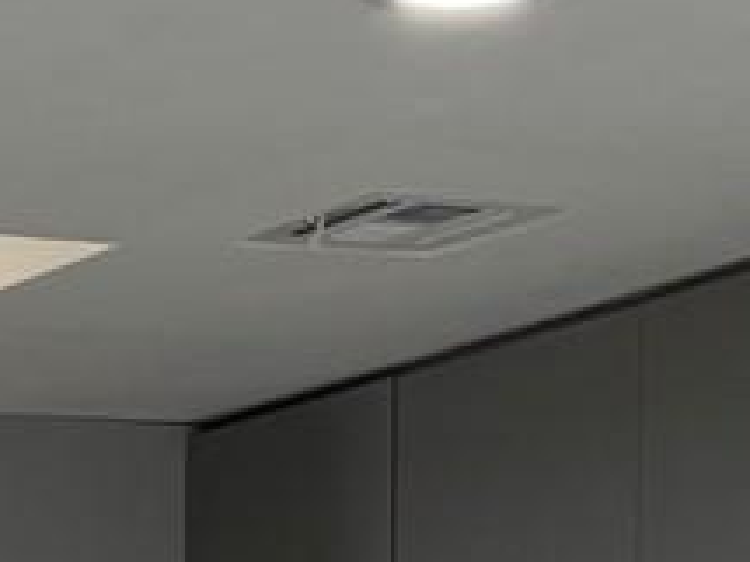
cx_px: -394
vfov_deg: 7.9
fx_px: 3876
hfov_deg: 10.6
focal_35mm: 179
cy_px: 1103
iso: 80
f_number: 1.78
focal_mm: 6.76
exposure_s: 1/227
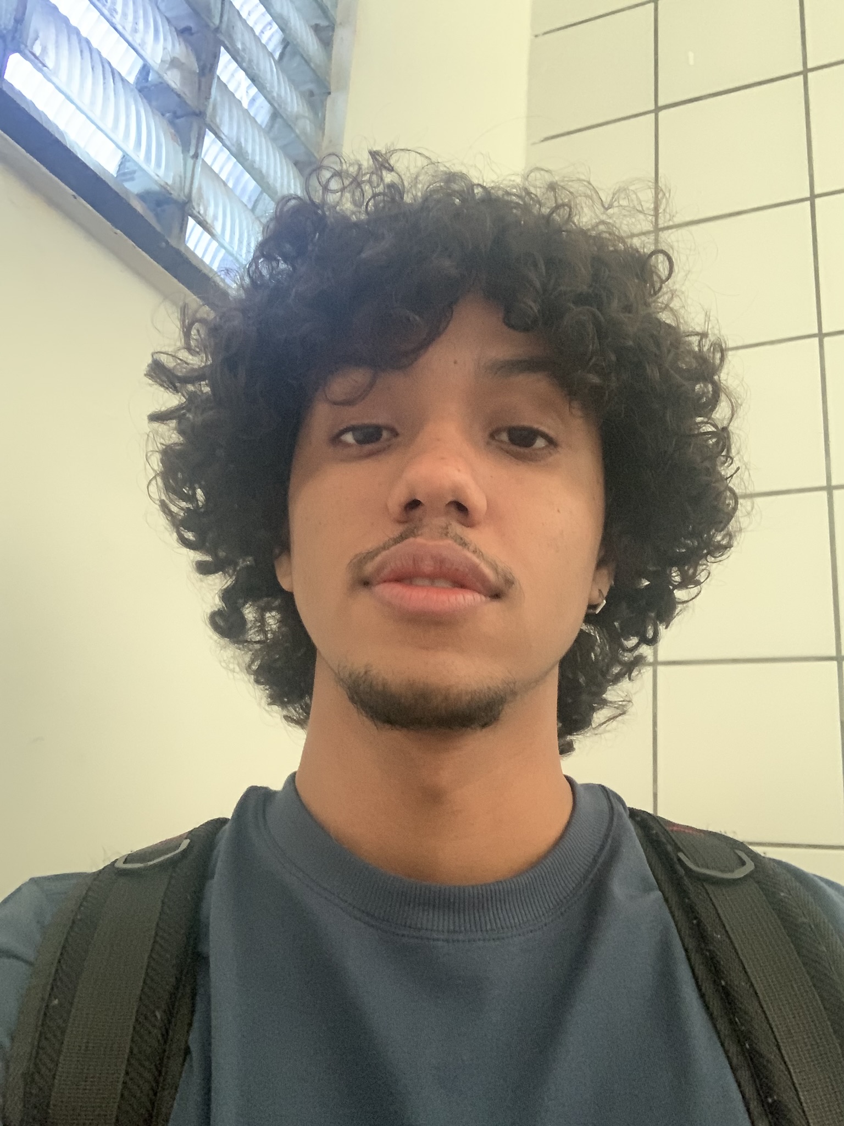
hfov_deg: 44.2
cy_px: 563
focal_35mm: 32
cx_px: 422
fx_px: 1040
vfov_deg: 56.8
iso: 400
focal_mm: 2.87
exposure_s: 1/30
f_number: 2.2
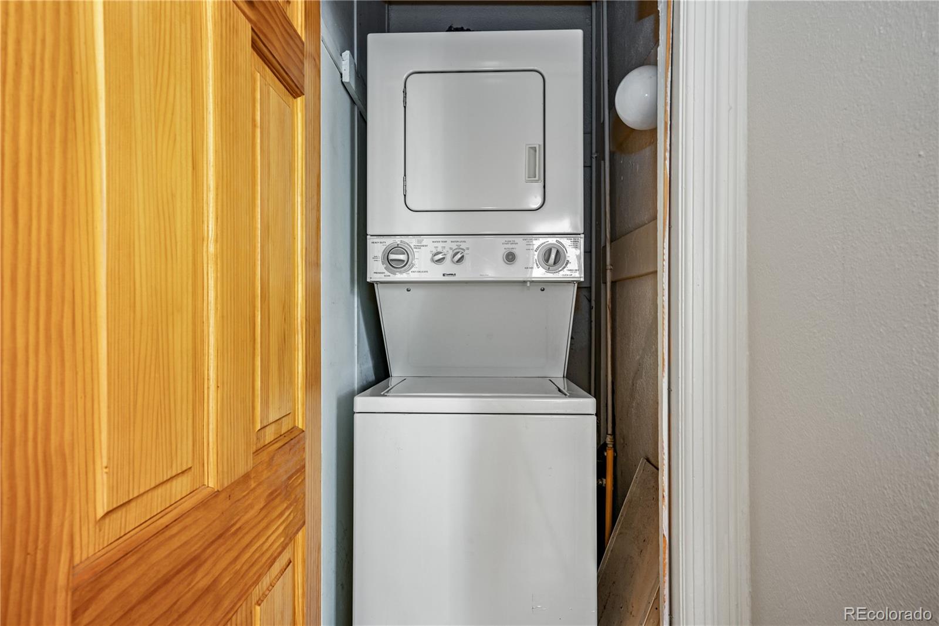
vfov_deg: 61.9
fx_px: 522
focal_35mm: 20
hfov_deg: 84.0
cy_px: 313
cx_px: 470
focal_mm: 20
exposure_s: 1
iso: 400
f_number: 11
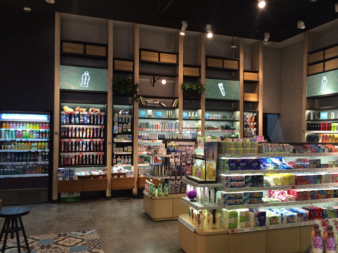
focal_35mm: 31
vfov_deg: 45.5
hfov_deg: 58.3
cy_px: 130
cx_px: 173
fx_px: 303
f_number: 2.2
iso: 64
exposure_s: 1/30
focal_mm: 4.12
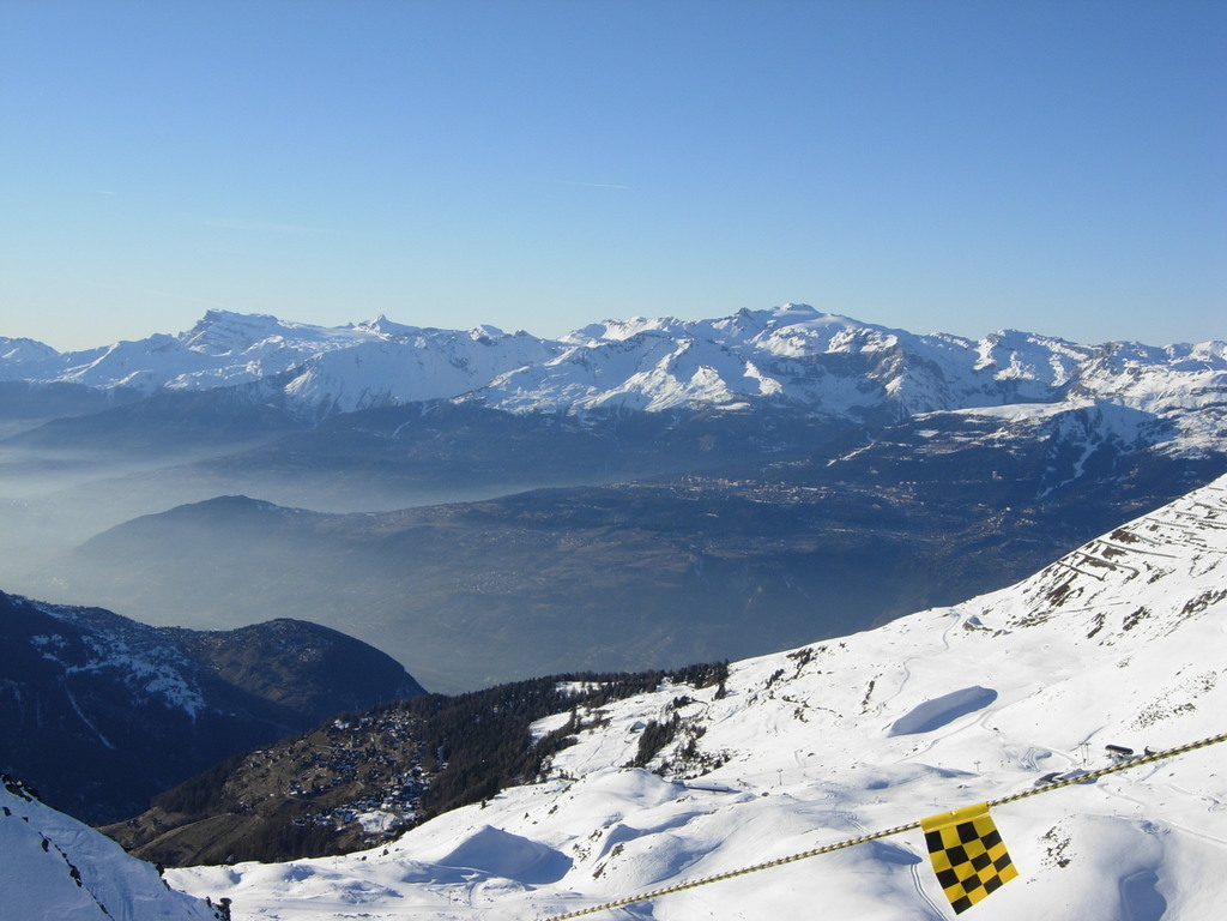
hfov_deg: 39.7
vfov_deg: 30.3
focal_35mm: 48
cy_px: 460
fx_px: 1701
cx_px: 614
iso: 50
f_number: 6.9
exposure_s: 1/332
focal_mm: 10.1
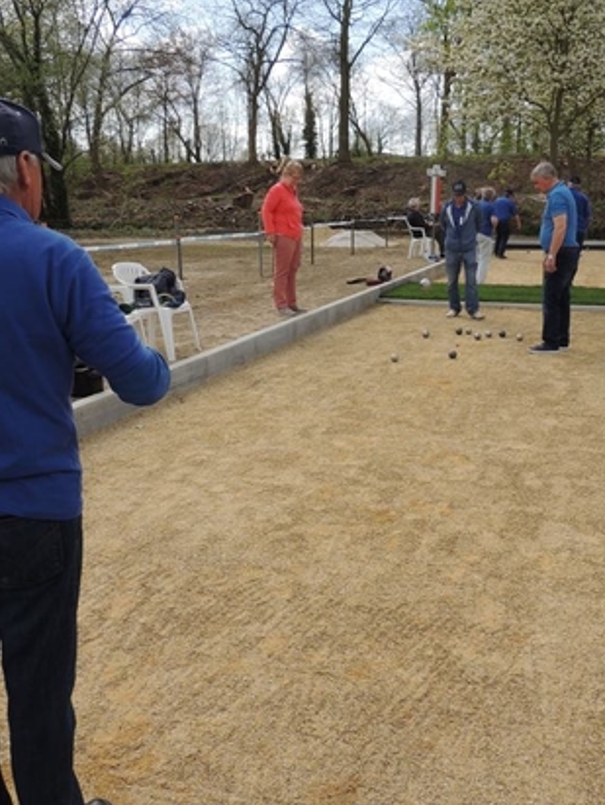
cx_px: 333
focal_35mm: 35
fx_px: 814
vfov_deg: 52.6
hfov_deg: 40.7
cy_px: 409
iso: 100
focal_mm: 4.3
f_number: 3
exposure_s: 1/1000
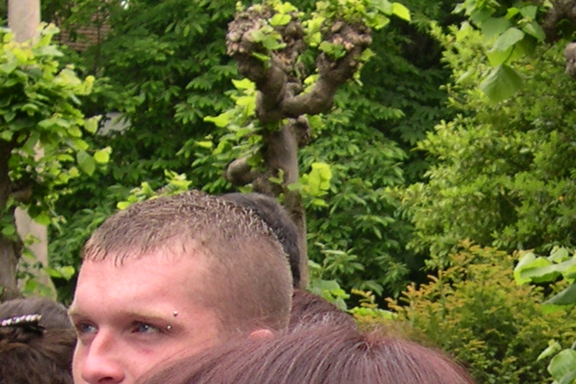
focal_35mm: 133
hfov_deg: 15.1
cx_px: 574
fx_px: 2128
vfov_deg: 10.1
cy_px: 484
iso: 100
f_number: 2.8
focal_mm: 8
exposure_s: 1/240
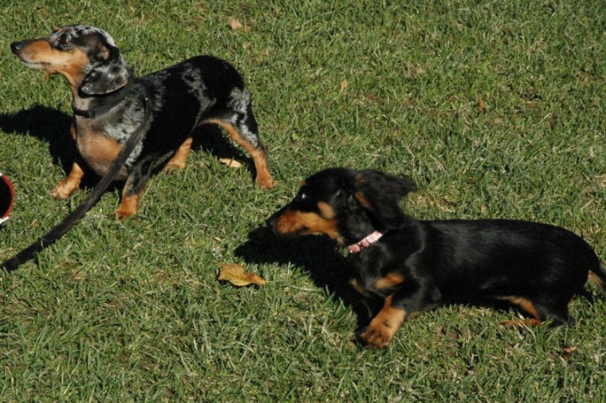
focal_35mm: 105
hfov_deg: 19.5
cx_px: 303
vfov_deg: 13.0
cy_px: 202
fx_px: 1766
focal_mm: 70
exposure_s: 1/800
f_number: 14
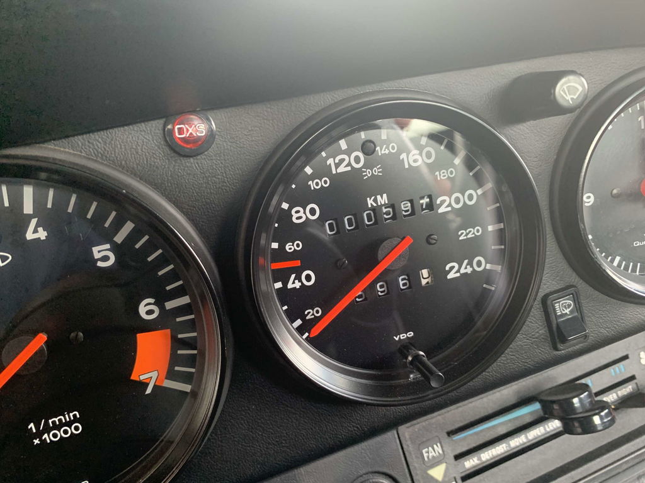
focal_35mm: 26
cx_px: 322
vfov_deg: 53.1
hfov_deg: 67.3
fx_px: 484
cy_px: 242
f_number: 1.8
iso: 320
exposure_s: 1/60
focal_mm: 4.25
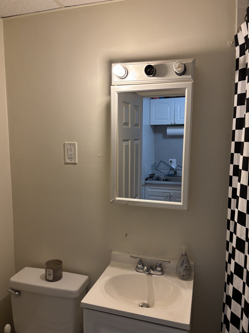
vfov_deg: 67.3
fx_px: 249
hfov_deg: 53.1
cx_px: 124
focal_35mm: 26
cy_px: 166
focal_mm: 5.96
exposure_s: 1/60
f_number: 1.6
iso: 250
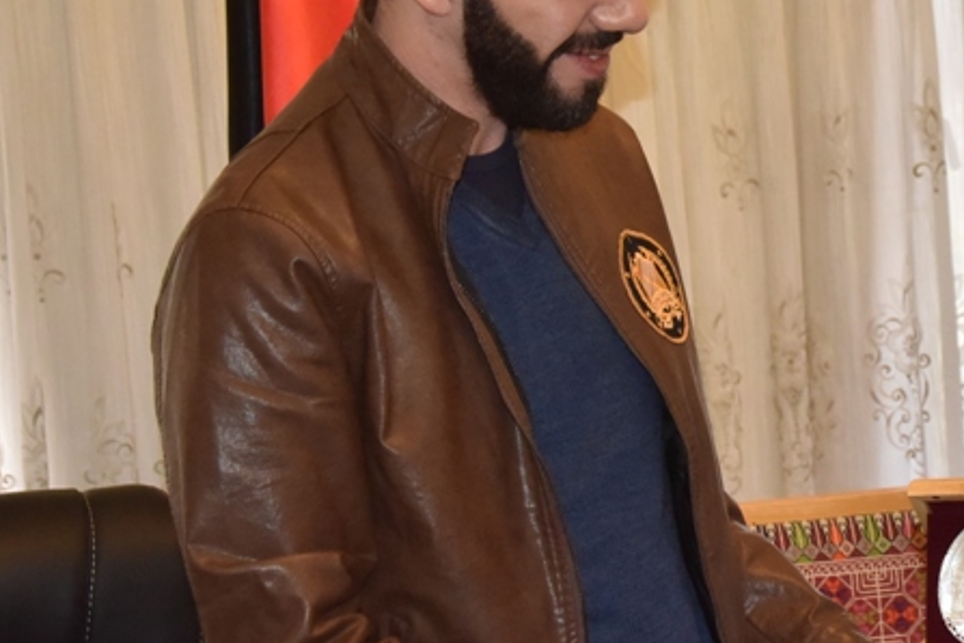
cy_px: 200
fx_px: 2945
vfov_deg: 12.4
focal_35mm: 110
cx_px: 895
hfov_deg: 18.2
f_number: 8
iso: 2500
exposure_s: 1/250
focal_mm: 48
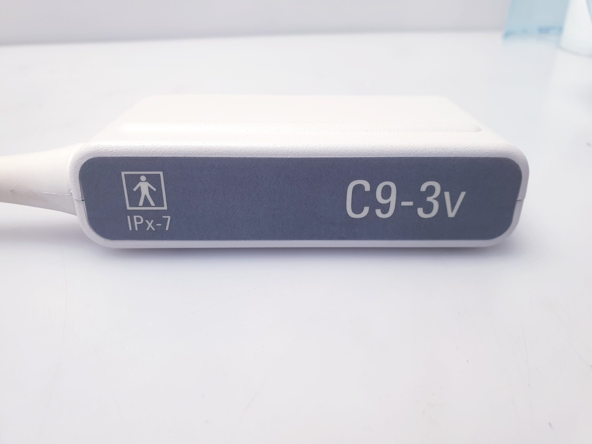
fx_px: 445
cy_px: 222
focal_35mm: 26
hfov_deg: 67.3
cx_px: 296
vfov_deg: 53.1
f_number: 2.4
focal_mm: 4.3
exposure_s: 1/50
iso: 80
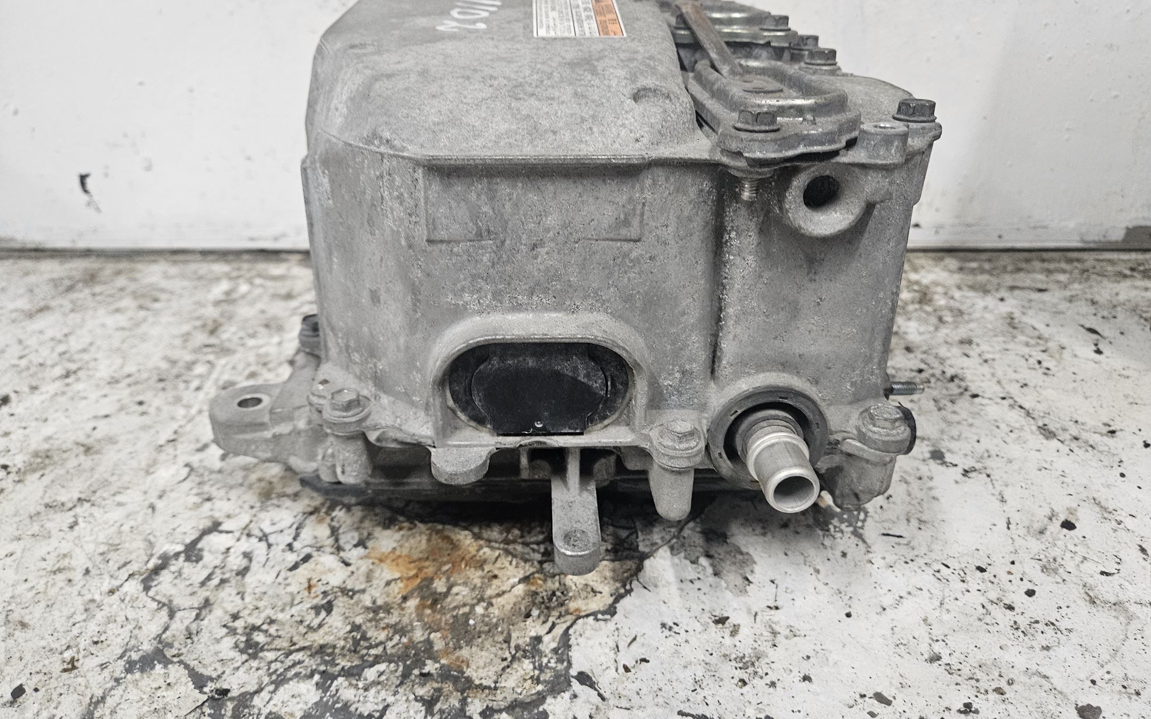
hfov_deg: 72.5
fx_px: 784
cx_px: 578
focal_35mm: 25
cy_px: 364
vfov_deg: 49.3
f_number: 1.8
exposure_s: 1/100
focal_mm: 5.4
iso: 400
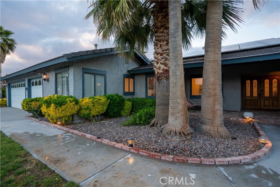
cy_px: 94
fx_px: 140
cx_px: 140
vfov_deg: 67.3
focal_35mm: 18
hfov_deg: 90.0
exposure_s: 1/250
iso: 400
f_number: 8
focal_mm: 18
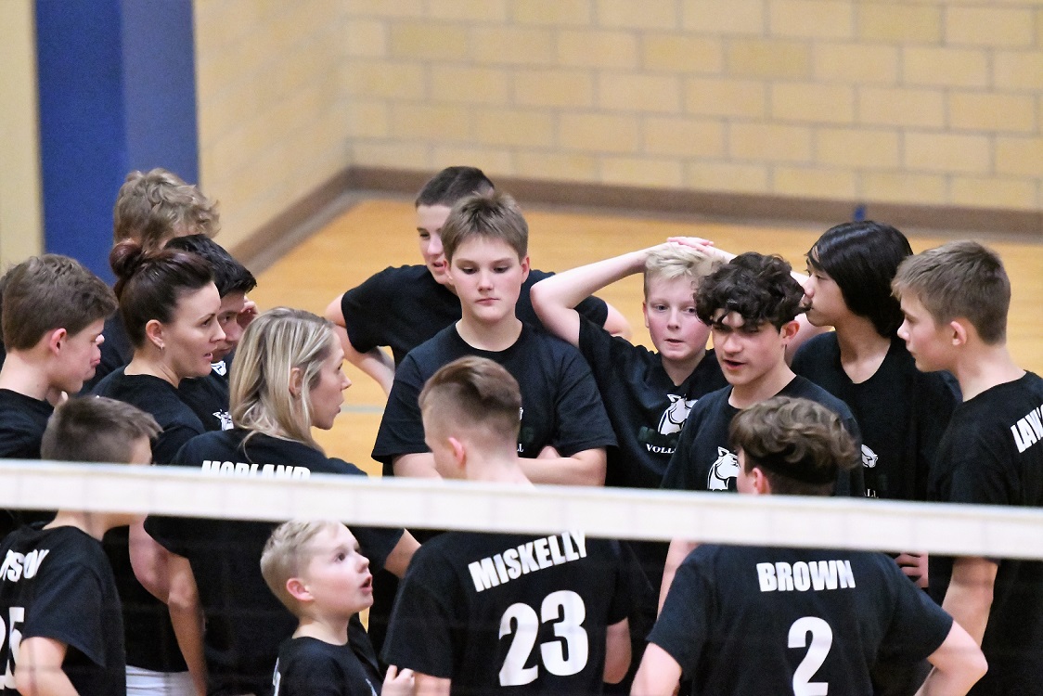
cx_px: 522
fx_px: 7389
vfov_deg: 5.4
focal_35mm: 255
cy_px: 348
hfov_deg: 8.1
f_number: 2.8
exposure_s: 1/1000
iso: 22800
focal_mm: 170
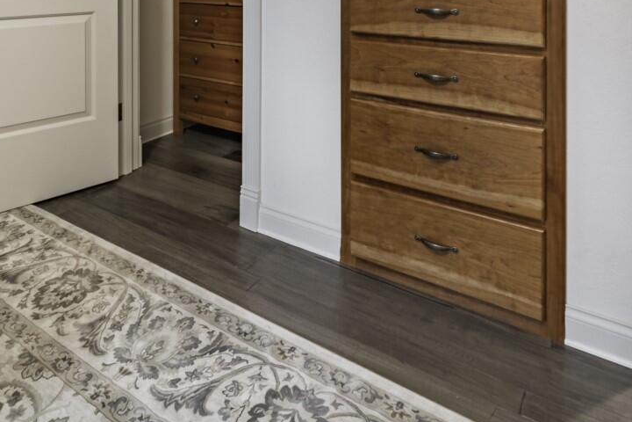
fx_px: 474
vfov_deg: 40.0
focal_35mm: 27
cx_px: 332
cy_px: -30
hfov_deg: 67.3
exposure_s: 1/4
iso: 100
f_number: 9
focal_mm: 12
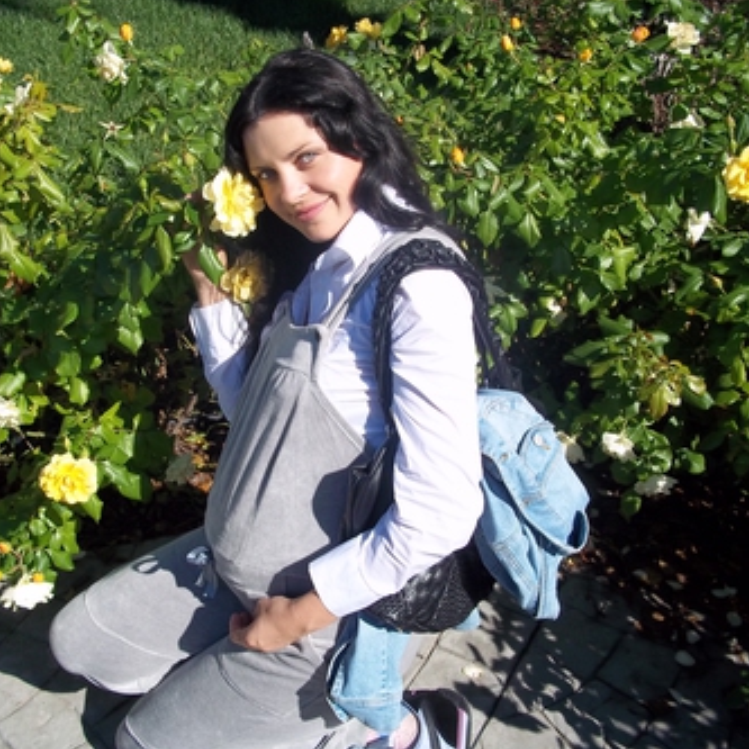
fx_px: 1053
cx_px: 292
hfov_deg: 39.0
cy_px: 371
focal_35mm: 43
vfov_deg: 39.2
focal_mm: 6.5
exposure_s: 1/200
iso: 80
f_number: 8
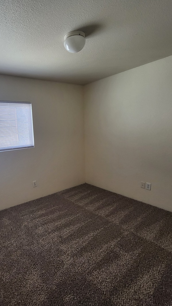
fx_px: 154
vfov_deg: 89.6
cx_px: 56
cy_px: 152
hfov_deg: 56.9
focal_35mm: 19
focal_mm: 1.74
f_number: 2.2
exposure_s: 1/60
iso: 100
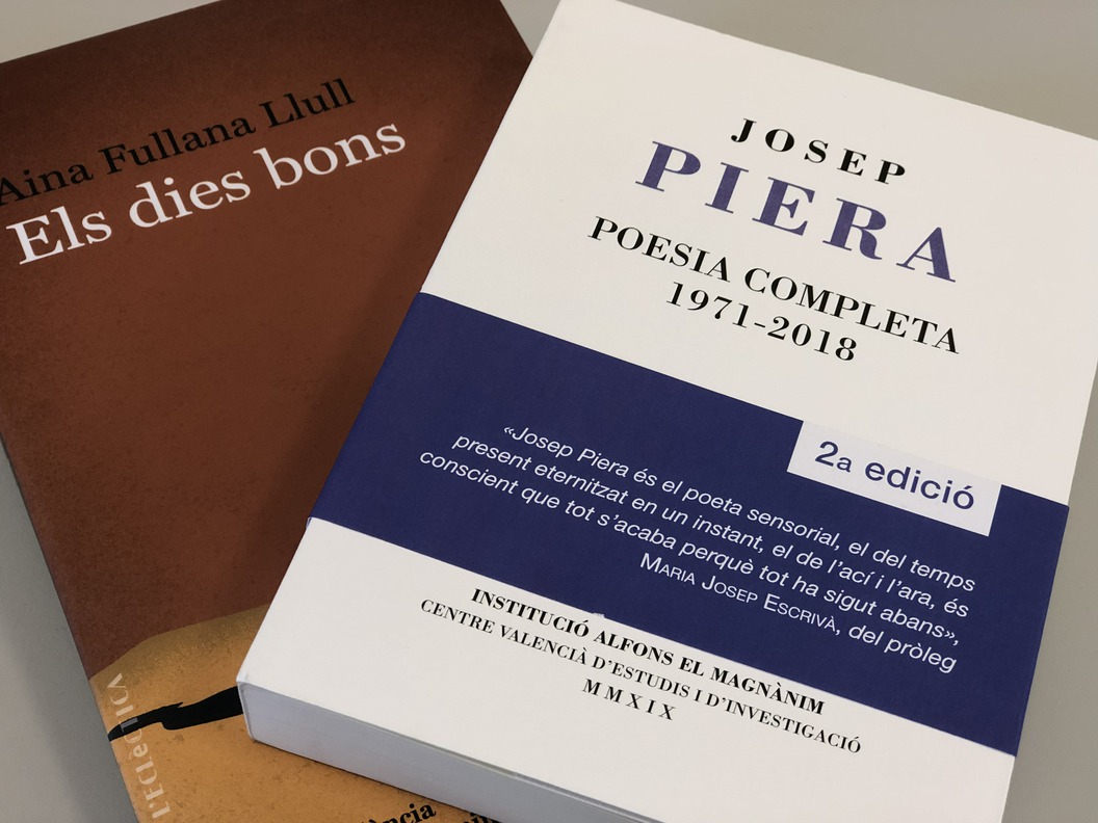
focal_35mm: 57
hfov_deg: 33.8
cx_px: 549
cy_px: 412
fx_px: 1808
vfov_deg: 25.7
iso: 80
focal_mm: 6.6
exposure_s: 1/33
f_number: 2.8
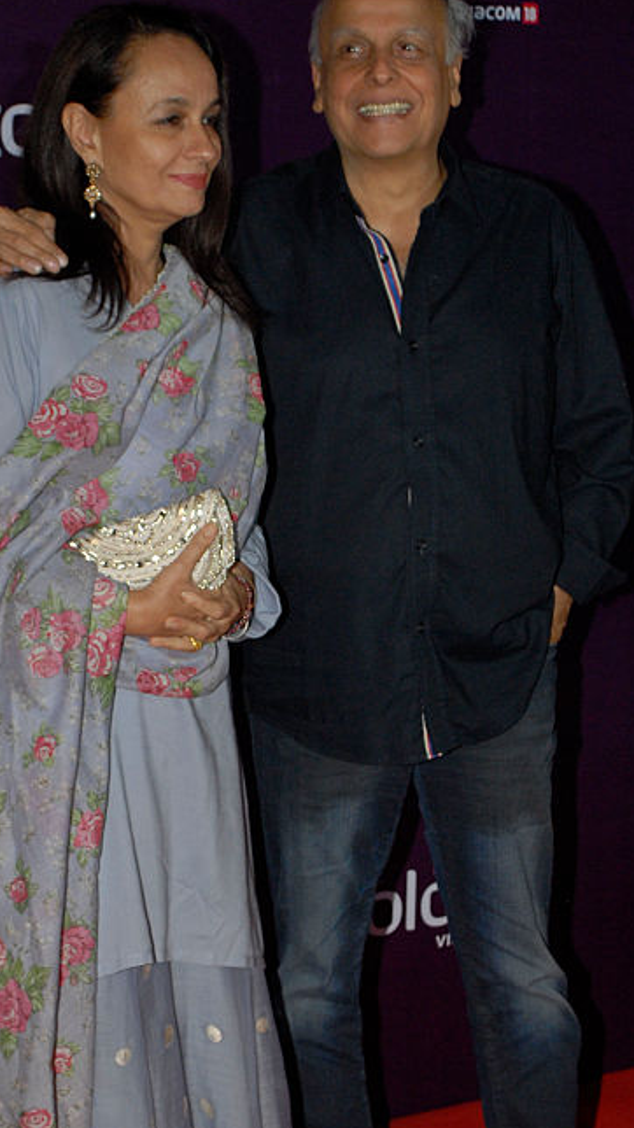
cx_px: 278
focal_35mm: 110
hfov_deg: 11.0
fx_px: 3289
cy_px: 650
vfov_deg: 19.4
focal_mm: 44
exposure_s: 1/90
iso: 400
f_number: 5.6
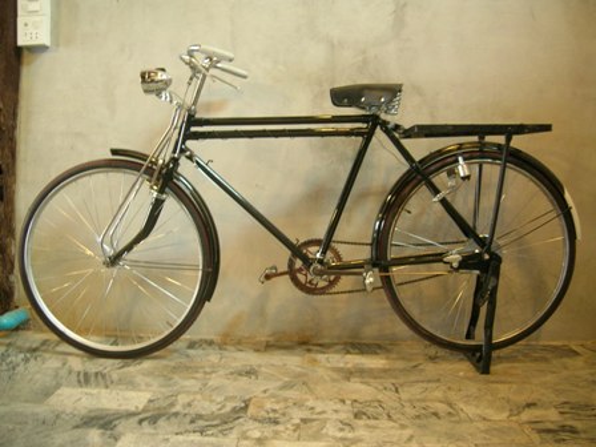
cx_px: 298
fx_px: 603
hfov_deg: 52.6
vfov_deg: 40.7
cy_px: 224
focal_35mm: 35
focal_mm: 5.4
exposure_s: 1/3.7
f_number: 2.8
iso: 150
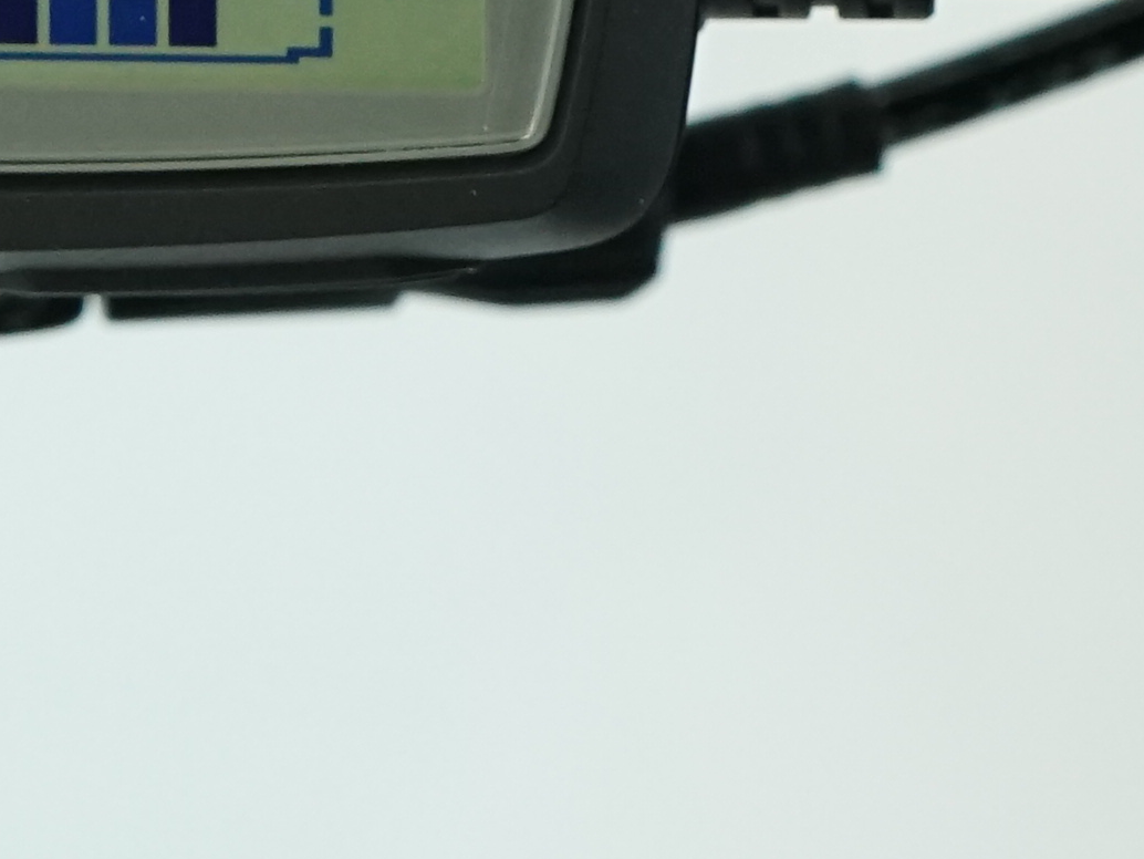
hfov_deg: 9.3
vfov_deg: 6.9
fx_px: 7008
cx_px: 56
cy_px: -499
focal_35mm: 212
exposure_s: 1/200
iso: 1600
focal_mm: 38
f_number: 5.6
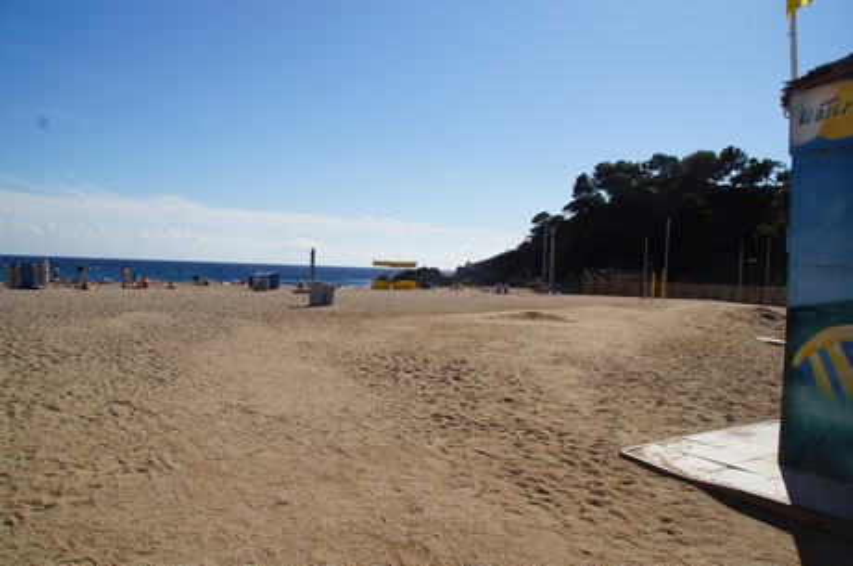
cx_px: 426
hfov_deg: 67.5
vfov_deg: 47.8
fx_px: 639
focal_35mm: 27
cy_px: 283
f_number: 11
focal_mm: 18
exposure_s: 1/250
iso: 100
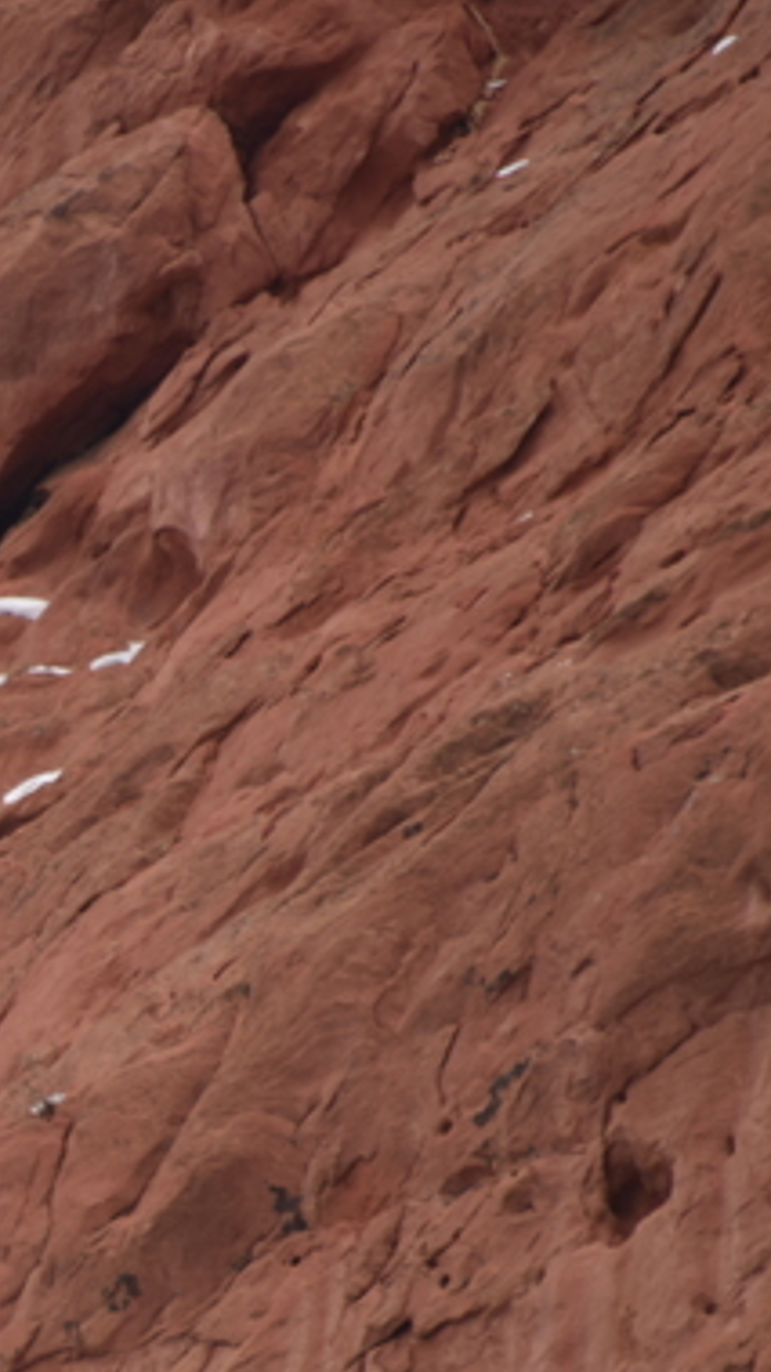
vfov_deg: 2.0
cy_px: 1198
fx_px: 38587
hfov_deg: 1.1
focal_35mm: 1061
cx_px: -659
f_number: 5.6
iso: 160
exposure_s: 1/640
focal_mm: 300
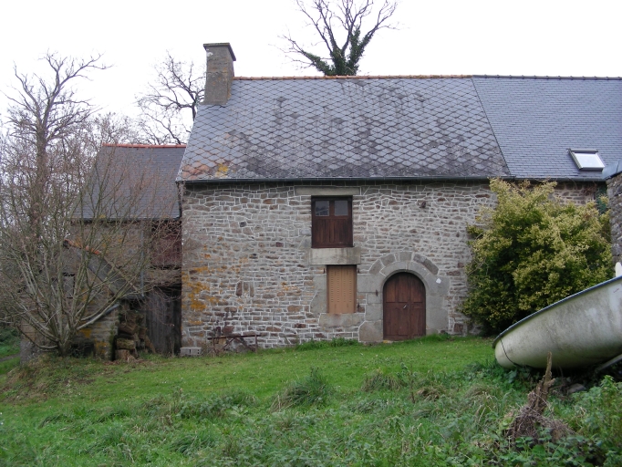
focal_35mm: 38
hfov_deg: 49.0
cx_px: 311
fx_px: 683
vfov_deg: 37.7
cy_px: 234
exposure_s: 1/30
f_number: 3.5
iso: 50
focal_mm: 6.3
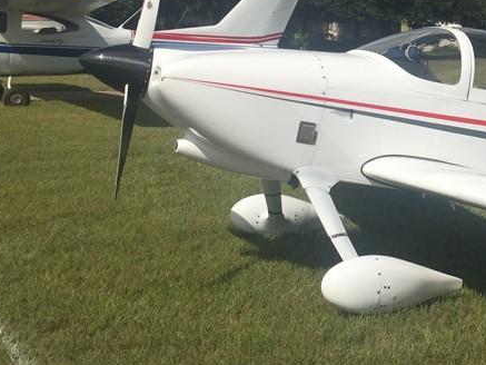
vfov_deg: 21.5
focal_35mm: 68
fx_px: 955
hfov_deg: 26.3
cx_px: 535
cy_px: 109
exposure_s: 1/3968
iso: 32
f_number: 2.2
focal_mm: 4.15
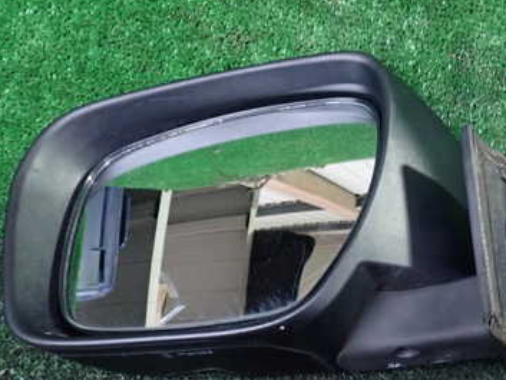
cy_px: 199
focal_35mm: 51
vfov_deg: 28.6
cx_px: 357
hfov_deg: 36.9
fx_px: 746
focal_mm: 5.4
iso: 800
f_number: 2.3
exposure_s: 1/20
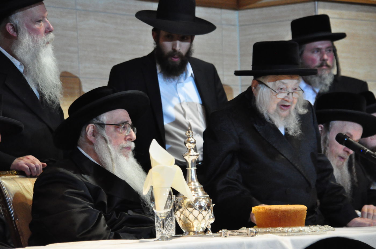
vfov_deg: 6.8
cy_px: 124
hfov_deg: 10.2
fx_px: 2112
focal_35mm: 202
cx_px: 188
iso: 3200
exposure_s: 1/80
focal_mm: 135
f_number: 5.6
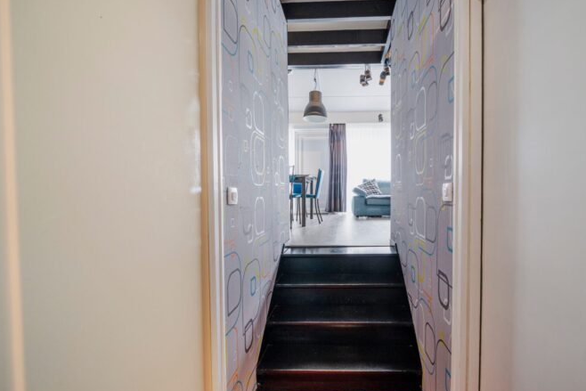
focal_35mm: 14
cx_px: 338
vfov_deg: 81.2
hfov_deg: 103.4
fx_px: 228
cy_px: 197
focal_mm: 12
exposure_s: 2
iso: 100
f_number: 7.1
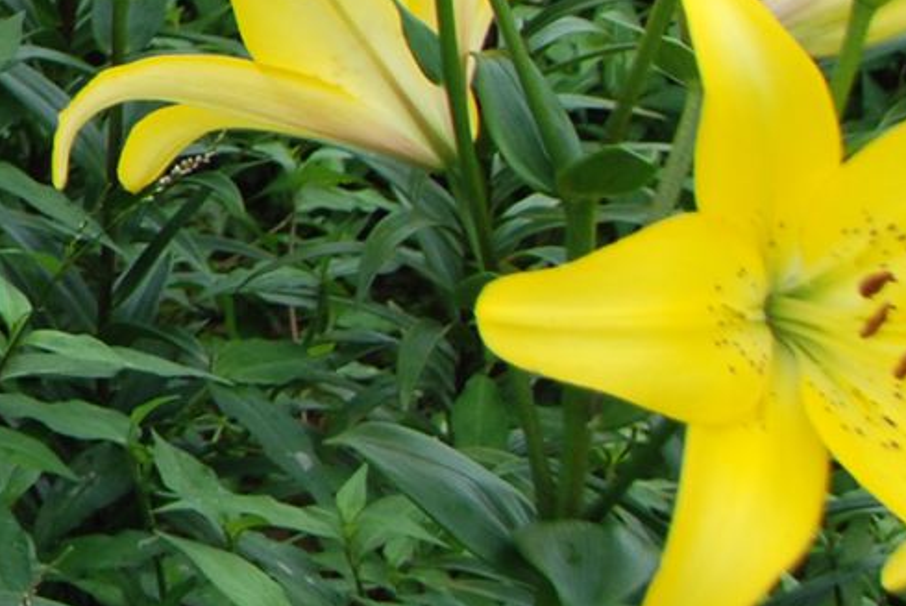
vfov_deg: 6.7
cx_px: -1198
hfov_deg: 9.3
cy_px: -680
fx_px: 5014
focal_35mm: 199
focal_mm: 26
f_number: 5.6
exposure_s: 1/125
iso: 160
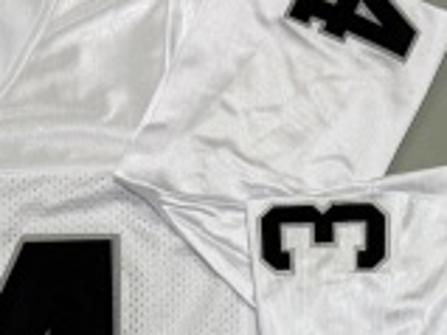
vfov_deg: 11.5
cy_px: 566
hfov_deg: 16.1
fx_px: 1561
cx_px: 385
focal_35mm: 121
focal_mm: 6.76
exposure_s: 1/100
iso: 125
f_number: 1.78
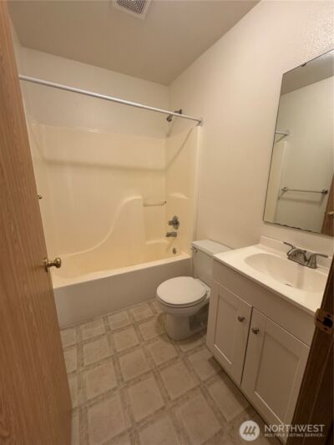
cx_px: 167
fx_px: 180
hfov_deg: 85.7
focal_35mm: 14
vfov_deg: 102.1
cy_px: 222
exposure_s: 1/120
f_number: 2.2
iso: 320
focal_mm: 2.22
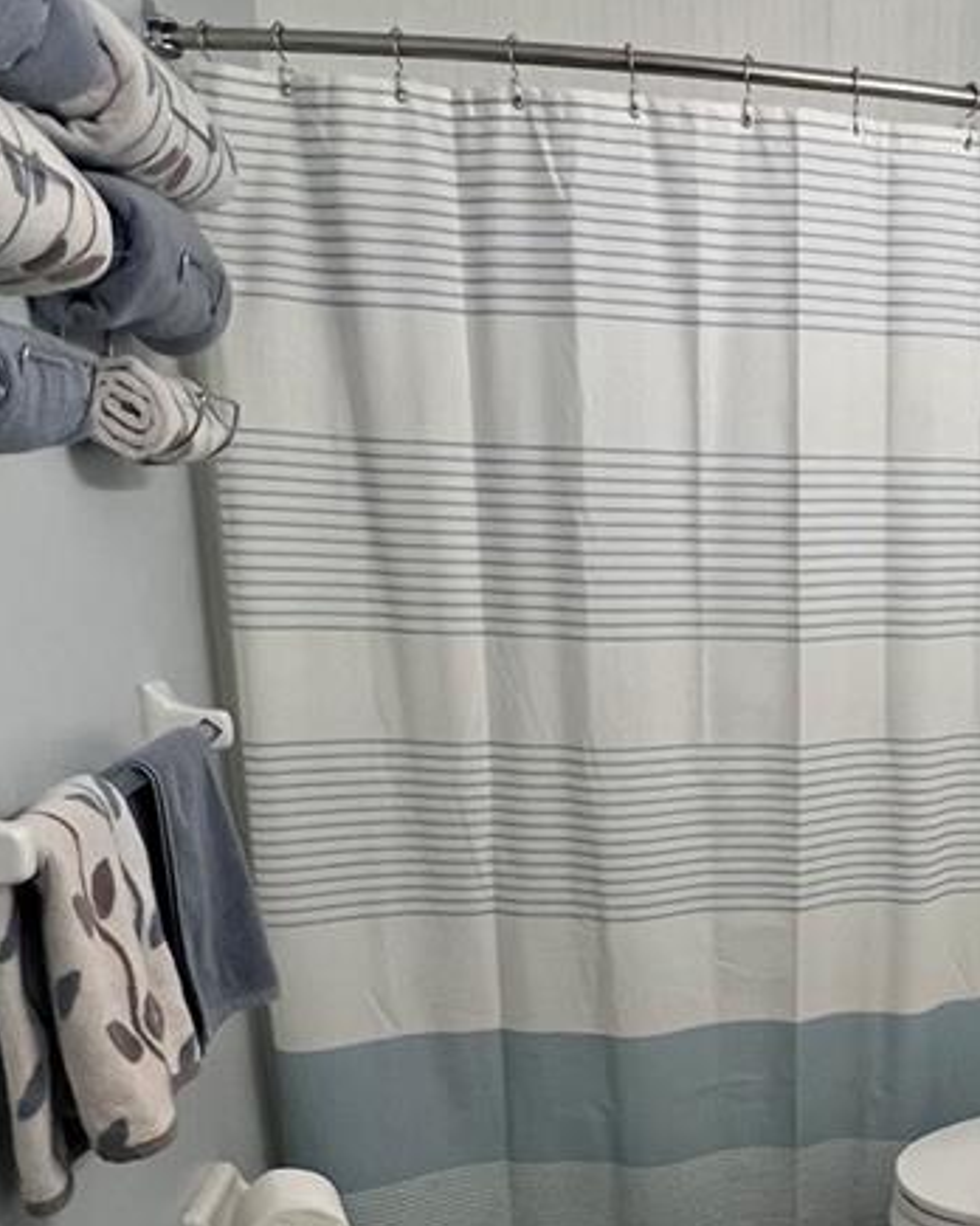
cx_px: 972
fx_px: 1269
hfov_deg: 37.8
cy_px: 851
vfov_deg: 50.3
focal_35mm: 35
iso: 250
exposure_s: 1/120
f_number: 1.8
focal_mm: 1.57
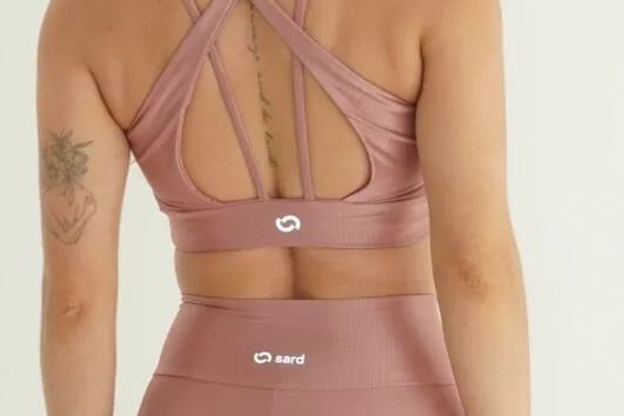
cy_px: 137
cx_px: 304
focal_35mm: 123
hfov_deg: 16.7
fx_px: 2132
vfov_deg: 11.1
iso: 125
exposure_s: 1/160
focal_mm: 34
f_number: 5.6
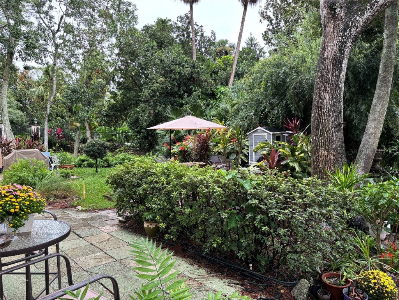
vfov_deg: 53.1
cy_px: 150
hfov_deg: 67.3
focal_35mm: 26
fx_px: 300
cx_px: 200
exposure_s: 1/121
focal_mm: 5.96
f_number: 1.6
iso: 80
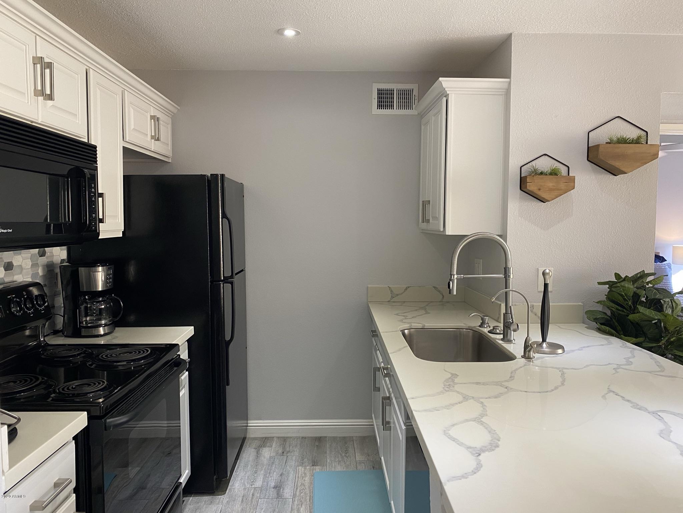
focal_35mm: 26
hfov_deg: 67.3
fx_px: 513
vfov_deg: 53.1
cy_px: 256
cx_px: 342
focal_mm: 4.25
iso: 100
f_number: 1.8
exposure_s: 1/60
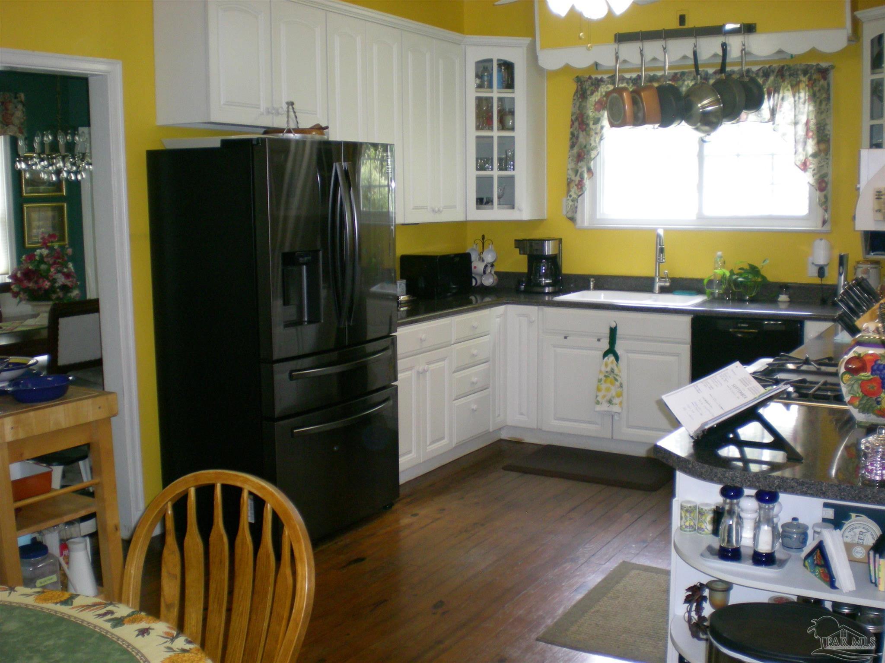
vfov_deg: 37.7
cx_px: 442
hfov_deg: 49.0
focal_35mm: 38
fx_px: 972
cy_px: 332
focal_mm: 6.3
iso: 192
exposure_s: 1/30
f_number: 3.1
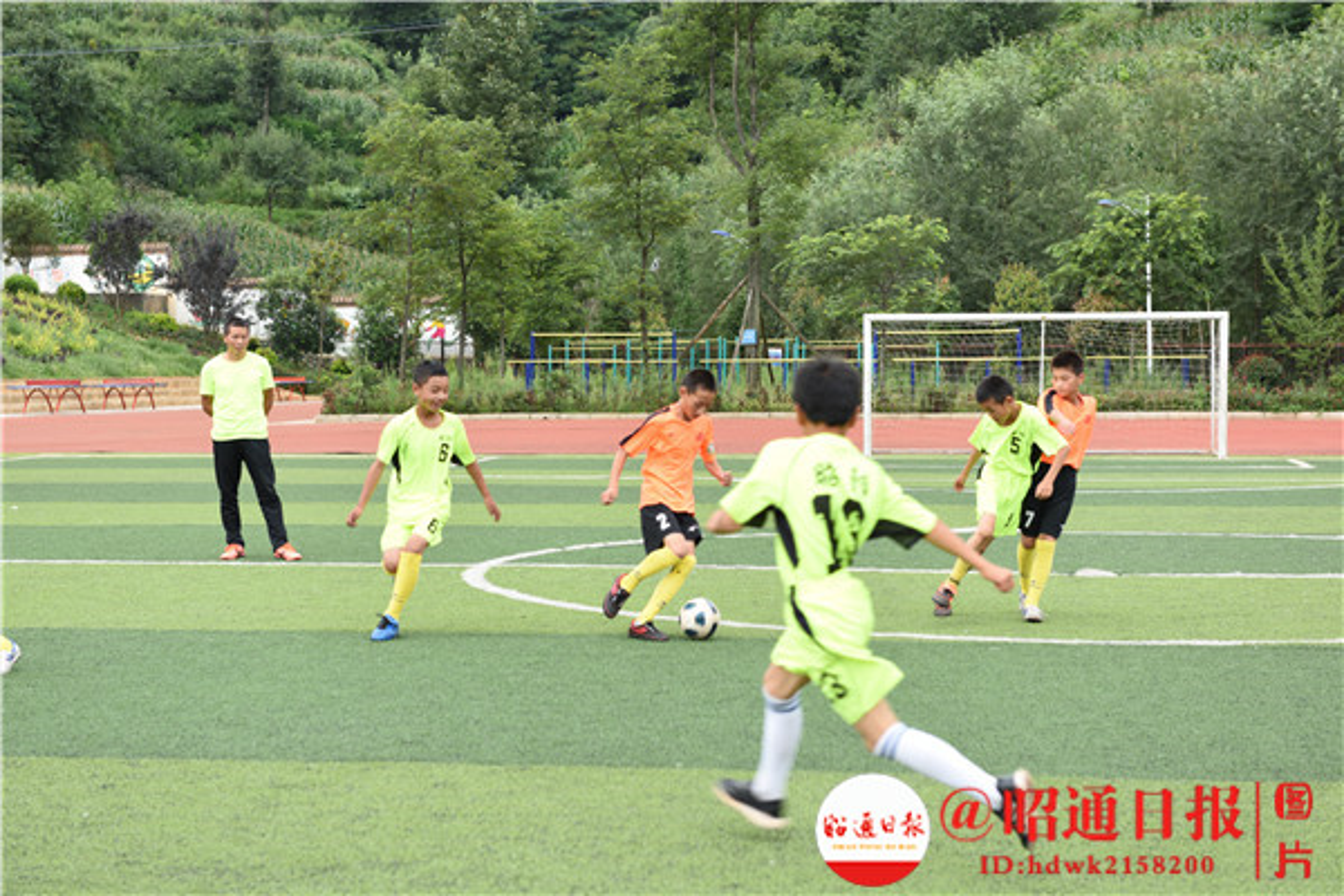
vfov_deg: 19.5
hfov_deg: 28.8
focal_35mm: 70
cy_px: 448
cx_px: 672
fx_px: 2613
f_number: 4.5
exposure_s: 1/160
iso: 64
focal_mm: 70
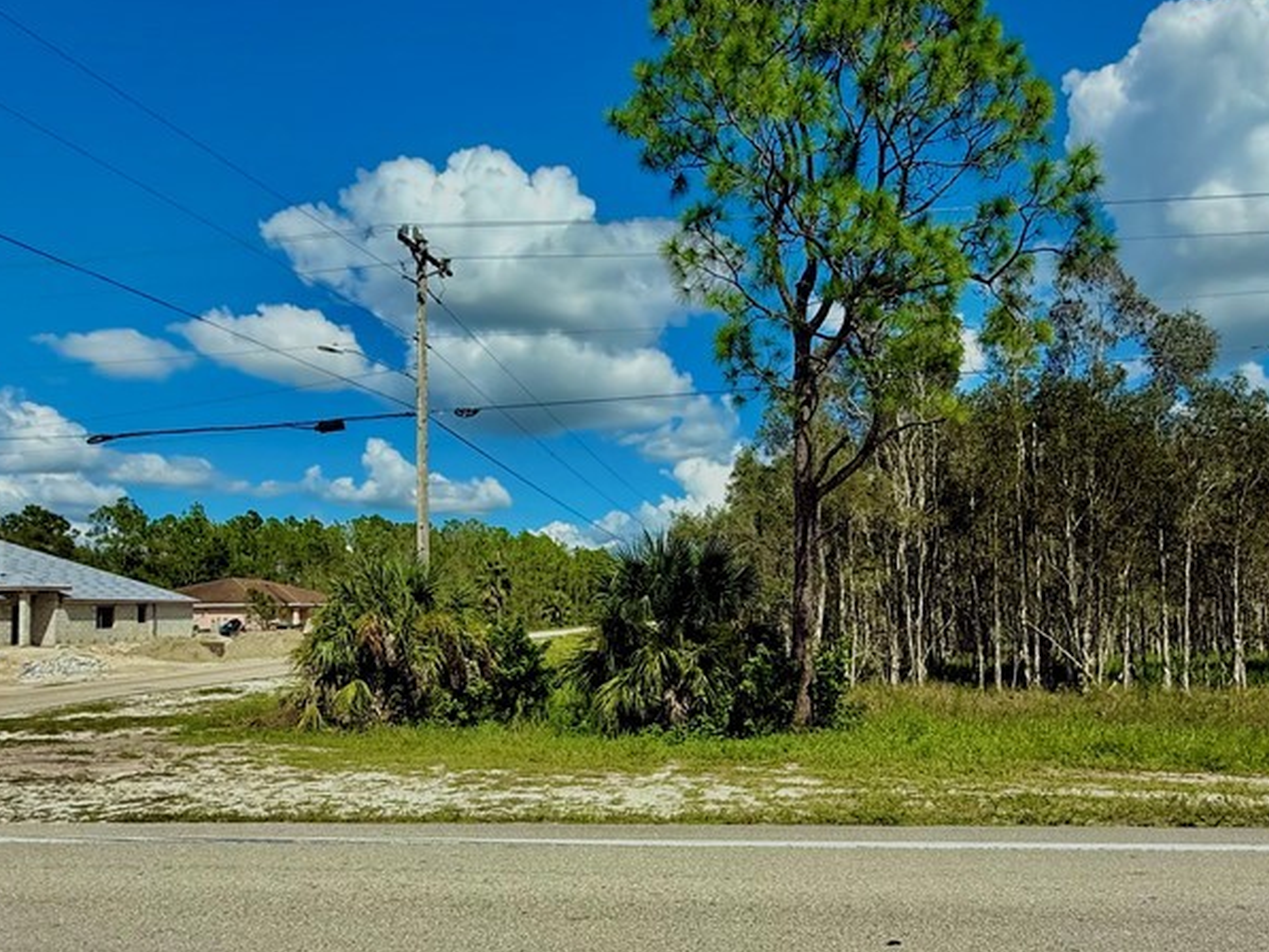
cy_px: 565
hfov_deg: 71.2
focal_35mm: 24
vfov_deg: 56.5
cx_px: 721
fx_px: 880
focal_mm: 2.22
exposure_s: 1/2976
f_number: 2.2
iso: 50
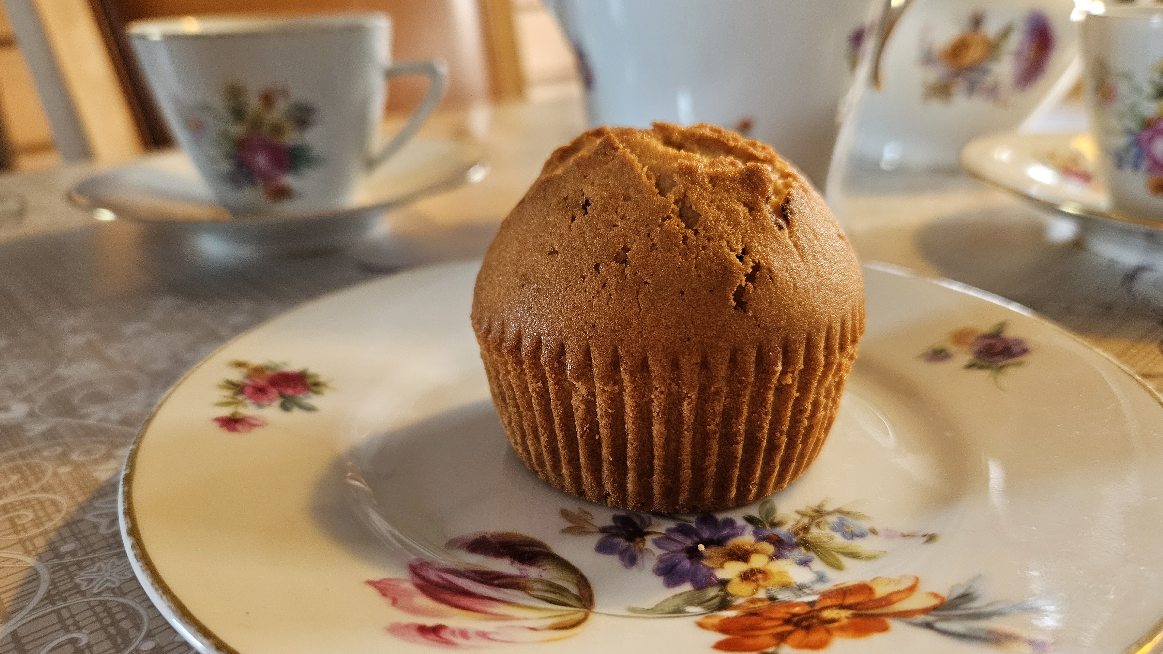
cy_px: 350
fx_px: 802
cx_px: 591
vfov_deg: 44.4
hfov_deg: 71.9
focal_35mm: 26
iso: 400
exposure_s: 1/100
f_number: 1.8
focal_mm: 5.4
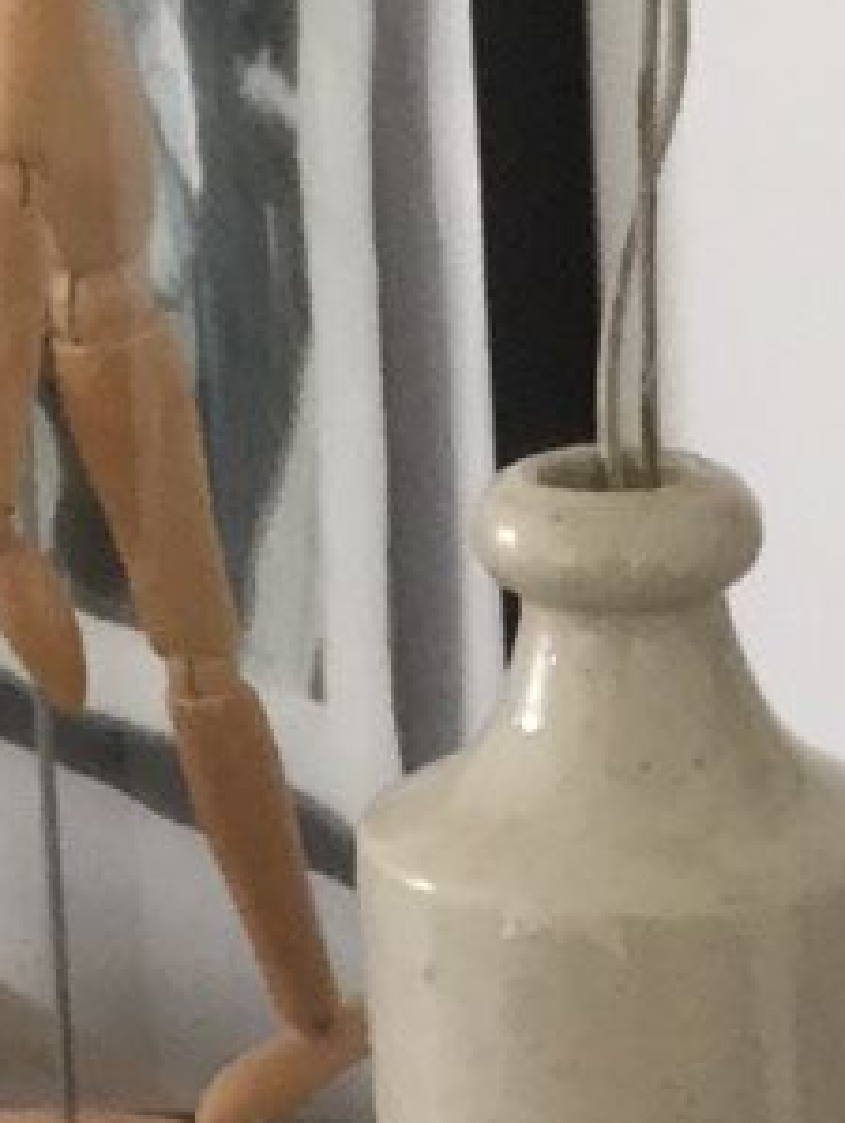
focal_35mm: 169
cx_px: 1472
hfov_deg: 8.5
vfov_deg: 9.8
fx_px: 5489
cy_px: 2982
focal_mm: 3.3
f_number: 2.4
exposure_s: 1/33
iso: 25
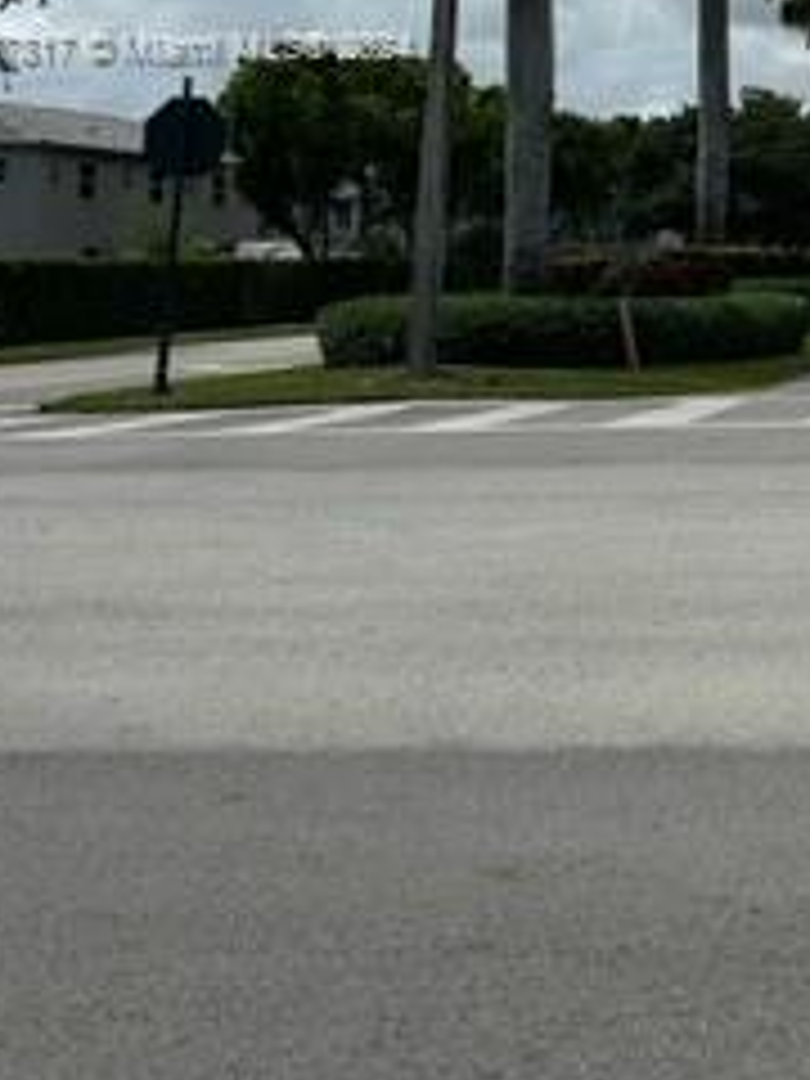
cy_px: 50
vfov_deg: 28.7
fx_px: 1997
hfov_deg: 21.3
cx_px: 976
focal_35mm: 64
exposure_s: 1/13699
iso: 80
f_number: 1.78
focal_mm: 6.86
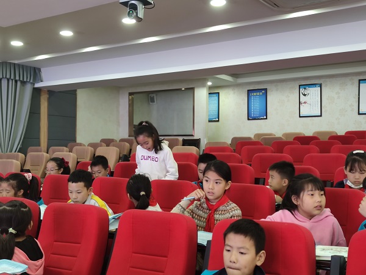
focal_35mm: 42
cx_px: 183
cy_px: 138
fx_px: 444
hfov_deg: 44.8
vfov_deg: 34.3
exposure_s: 1/50
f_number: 1.69
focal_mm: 6.72
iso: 333
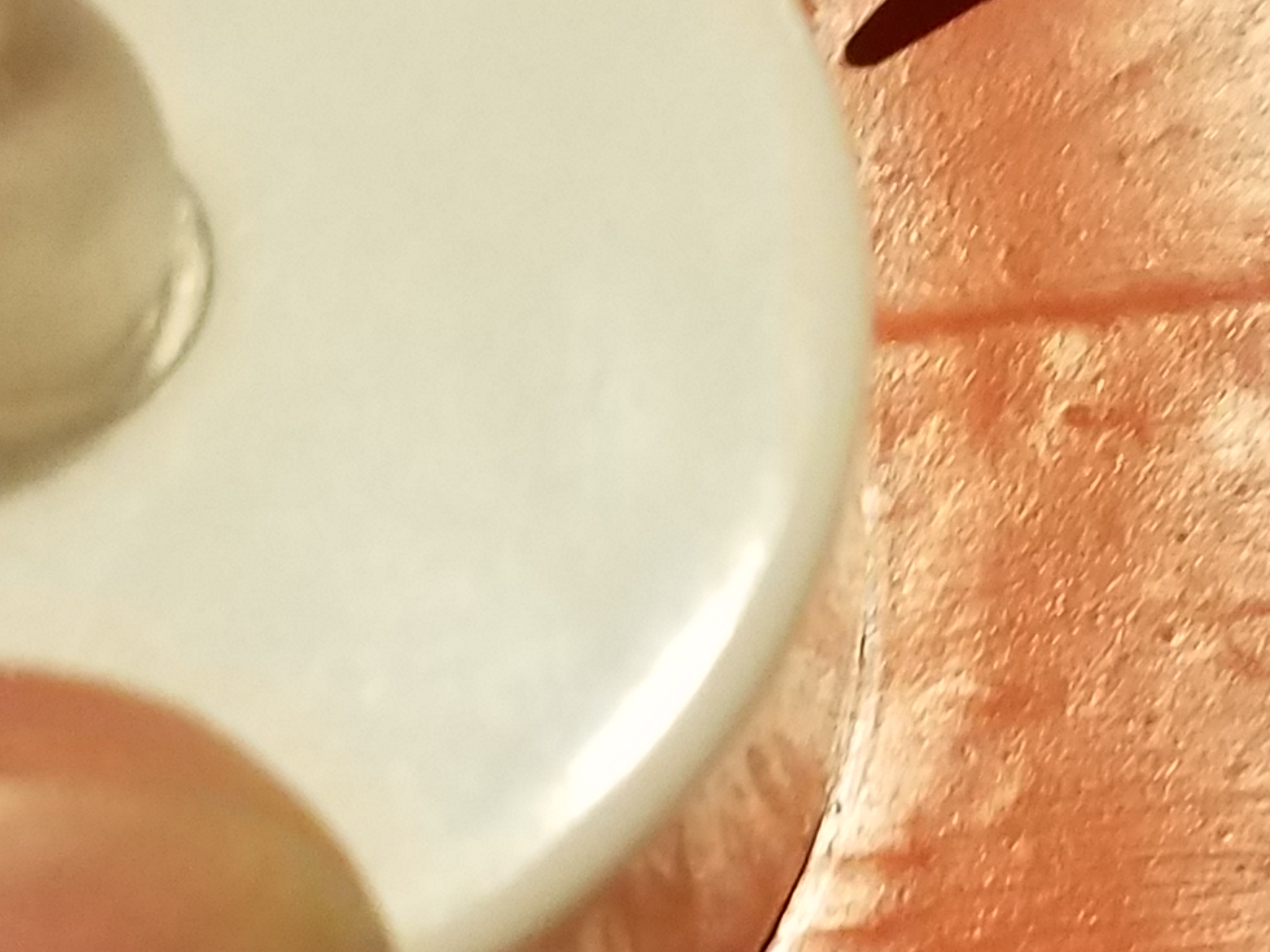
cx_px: 855
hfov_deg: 18.3
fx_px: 3926
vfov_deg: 13.8
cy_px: 402
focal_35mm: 107
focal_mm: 4.2
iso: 160
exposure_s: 1/40
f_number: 1.7
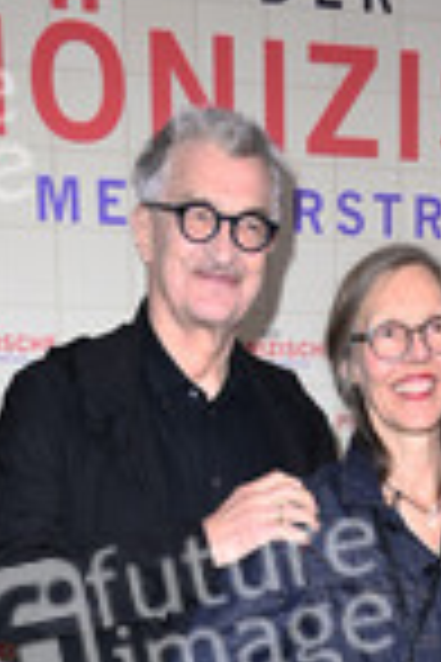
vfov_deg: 19.8
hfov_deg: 14.4
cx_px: 292
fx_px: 1745
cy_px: 851
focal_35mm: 95
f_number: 5.6
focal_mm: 35
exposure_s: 1/250
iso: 800
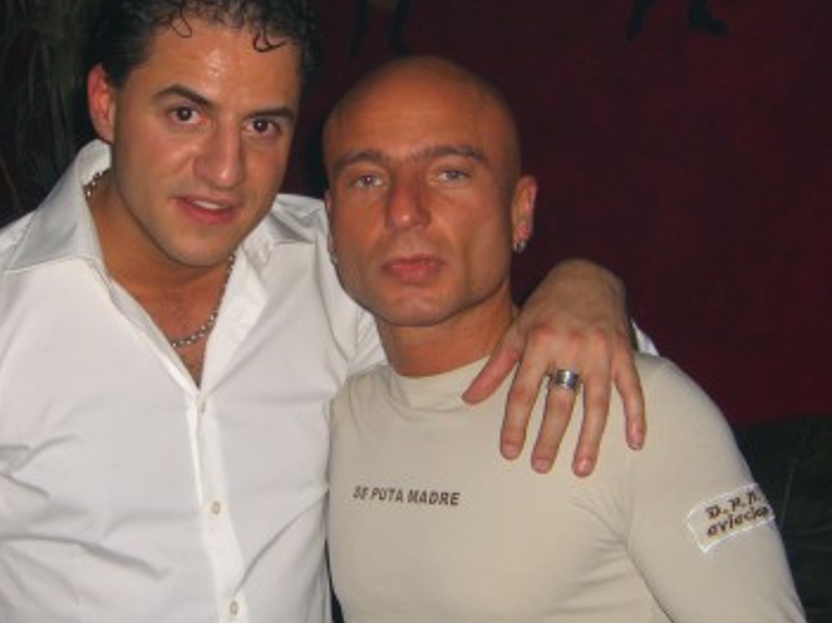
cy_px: 325
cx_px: 311
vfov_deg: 22.6
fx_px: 1562
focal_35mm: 65
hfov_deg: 29.7
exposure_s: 1/60
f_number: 2.8
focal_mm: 7.9
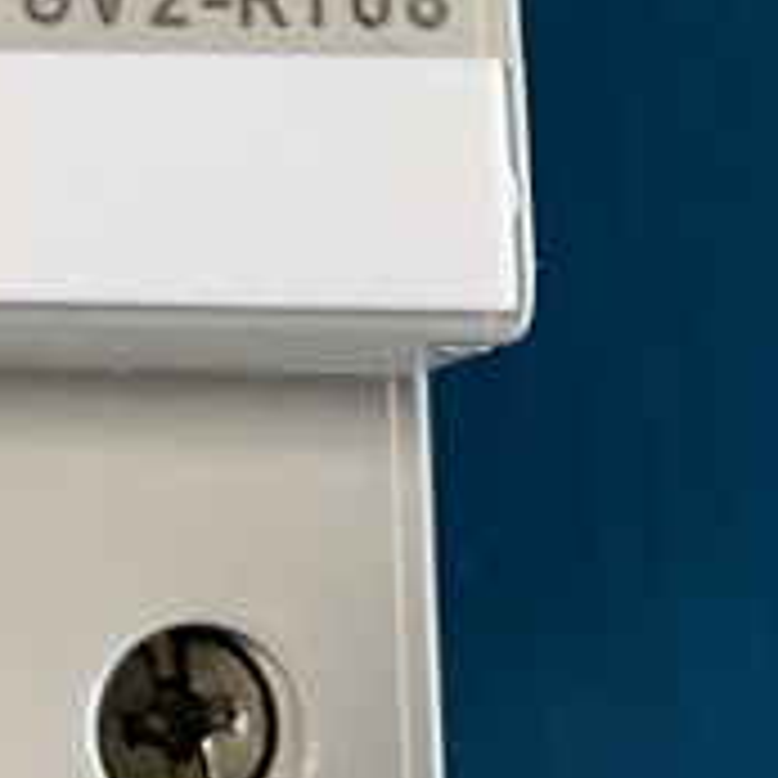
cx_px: -263
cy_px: -178
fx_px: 2721
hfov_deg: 15.4
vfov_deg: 15.6
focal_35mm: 107
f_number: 1.8
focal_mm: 4.25
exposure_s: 1/60
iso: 160
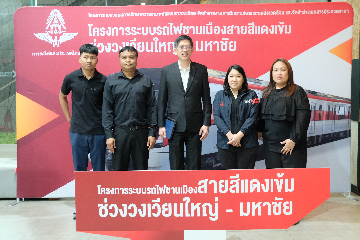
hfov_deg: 44.5
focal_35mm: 44
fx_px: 440
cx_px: 180
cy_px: 120
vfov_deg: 30.5
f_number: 4.3
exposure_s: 1/9
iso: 2500
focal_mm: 29.3
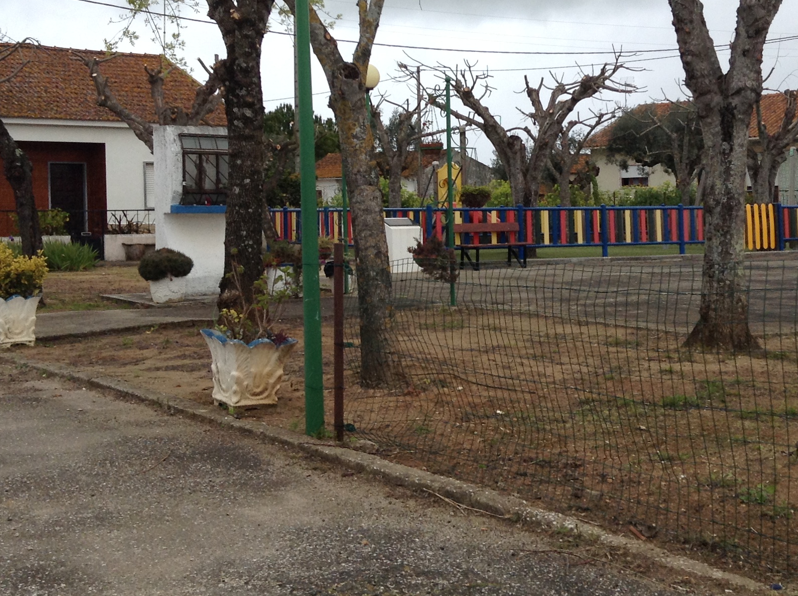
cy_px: 175
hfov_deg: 35.6
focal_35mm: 54
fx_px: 1243
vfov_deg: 26.7
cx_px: 410
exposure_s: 1/752
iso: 25
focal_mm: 3.3
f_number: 2.4
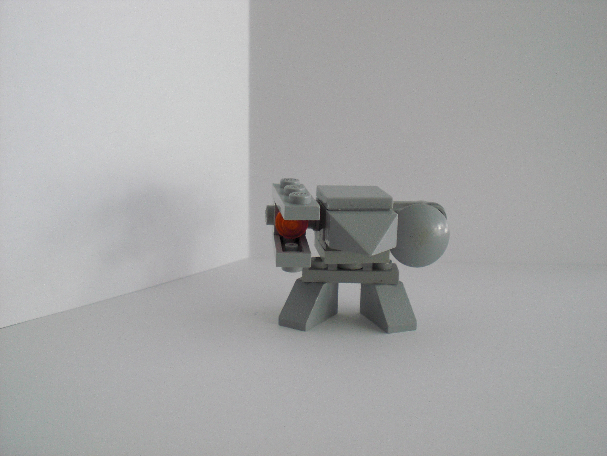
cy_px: 228
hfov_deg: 49.0
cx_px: 304
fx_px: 666
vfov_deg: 37.7
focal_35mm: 38
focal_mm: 6.3
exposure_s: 1/80
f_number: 3.1
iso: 200
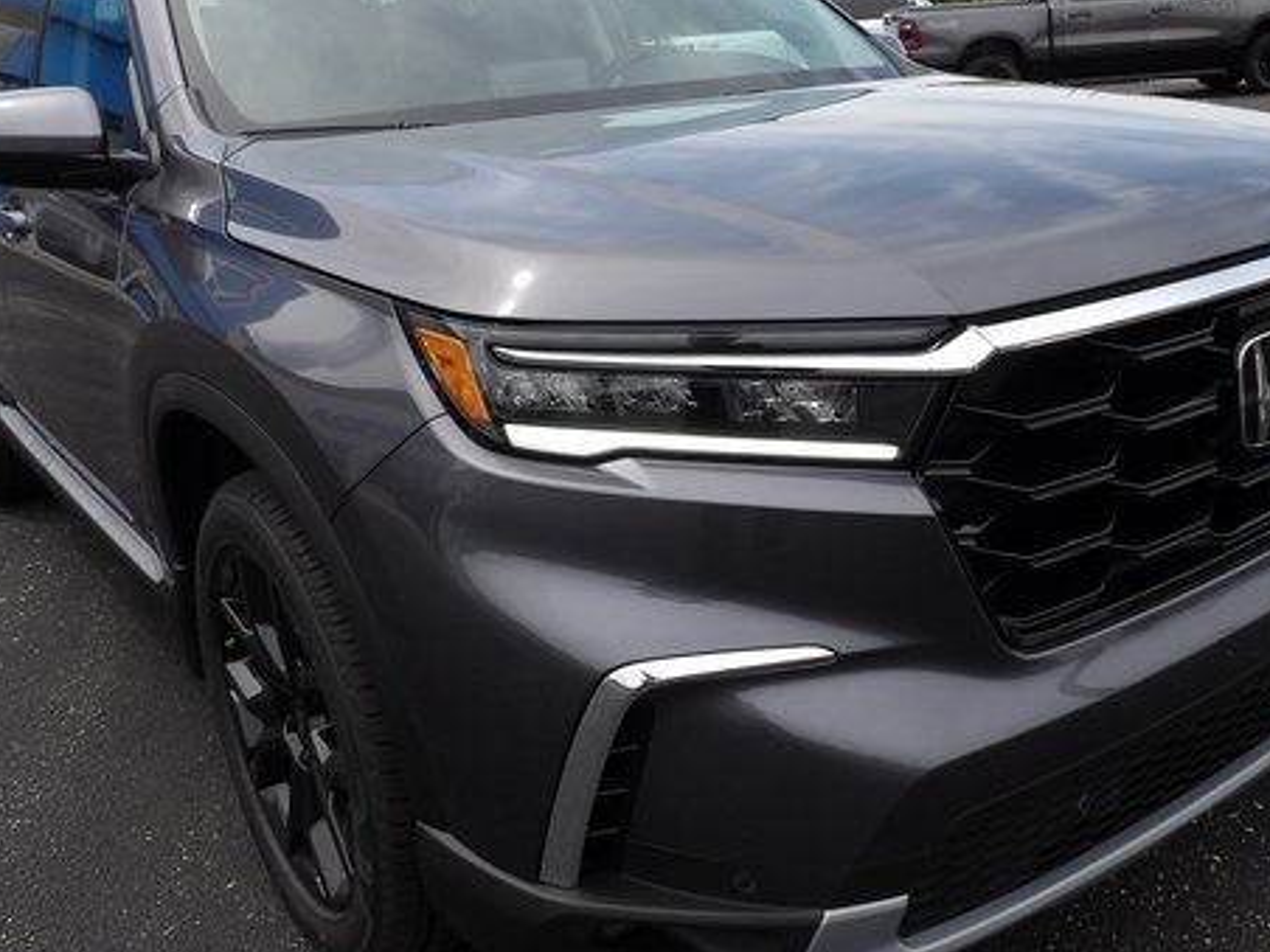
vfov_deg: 41.6
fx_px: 1247
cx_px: 674
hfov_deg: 53.9
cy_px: 393
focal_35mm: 34
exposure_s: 1/663
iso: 100
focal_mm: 4.3
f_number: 3.2
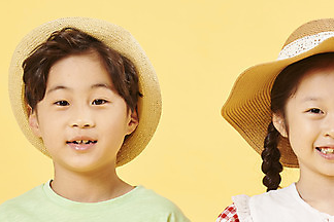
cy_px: 173
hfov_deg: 5.6
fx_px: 3433
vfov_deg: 3.7
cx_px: 192
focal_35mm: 370
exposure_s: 1/125
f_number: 8
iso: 125
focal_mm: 200
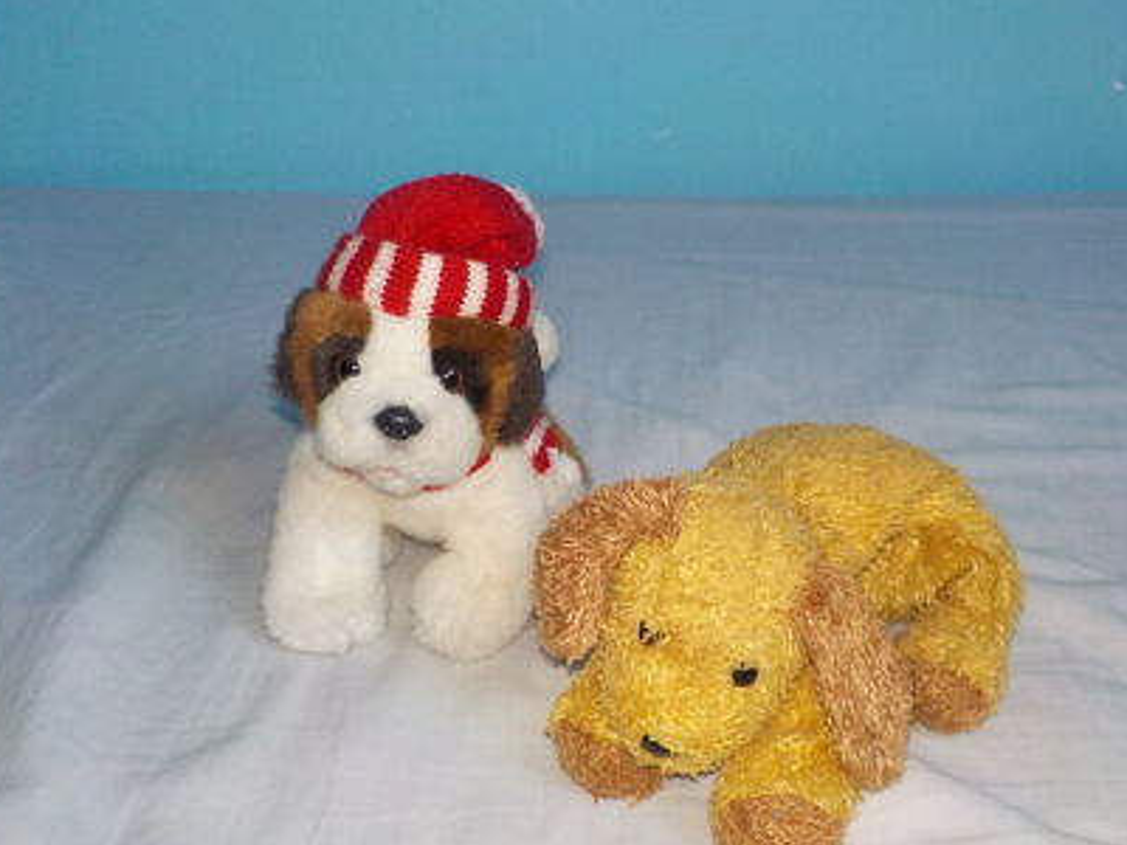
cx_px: 637
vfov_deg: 39.6
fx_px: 1172
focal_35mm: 36
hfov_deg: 51.2
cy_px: 453
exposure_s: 1/30
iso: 200
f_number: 3.3
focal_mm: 4.1
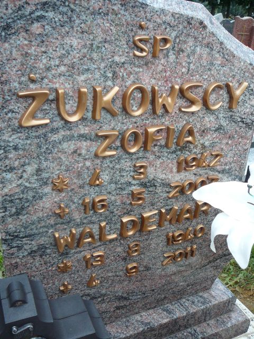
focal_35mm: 35
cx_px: 127
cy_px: 170
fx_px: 342
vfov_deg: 52.6
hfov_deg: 40.7
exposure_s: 1/40
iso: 100
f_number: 2.8
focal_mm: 5.2
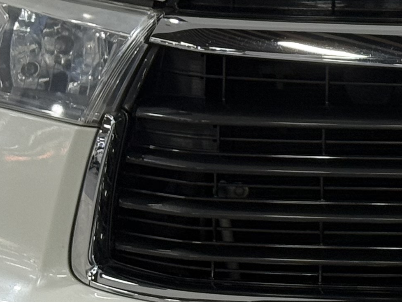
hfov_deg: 9.8
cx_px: 534
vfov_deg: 7.5
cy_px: 126
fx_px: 2300
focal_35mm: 198
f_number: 1.78
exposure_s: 1/50
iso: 64
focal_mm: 6.76
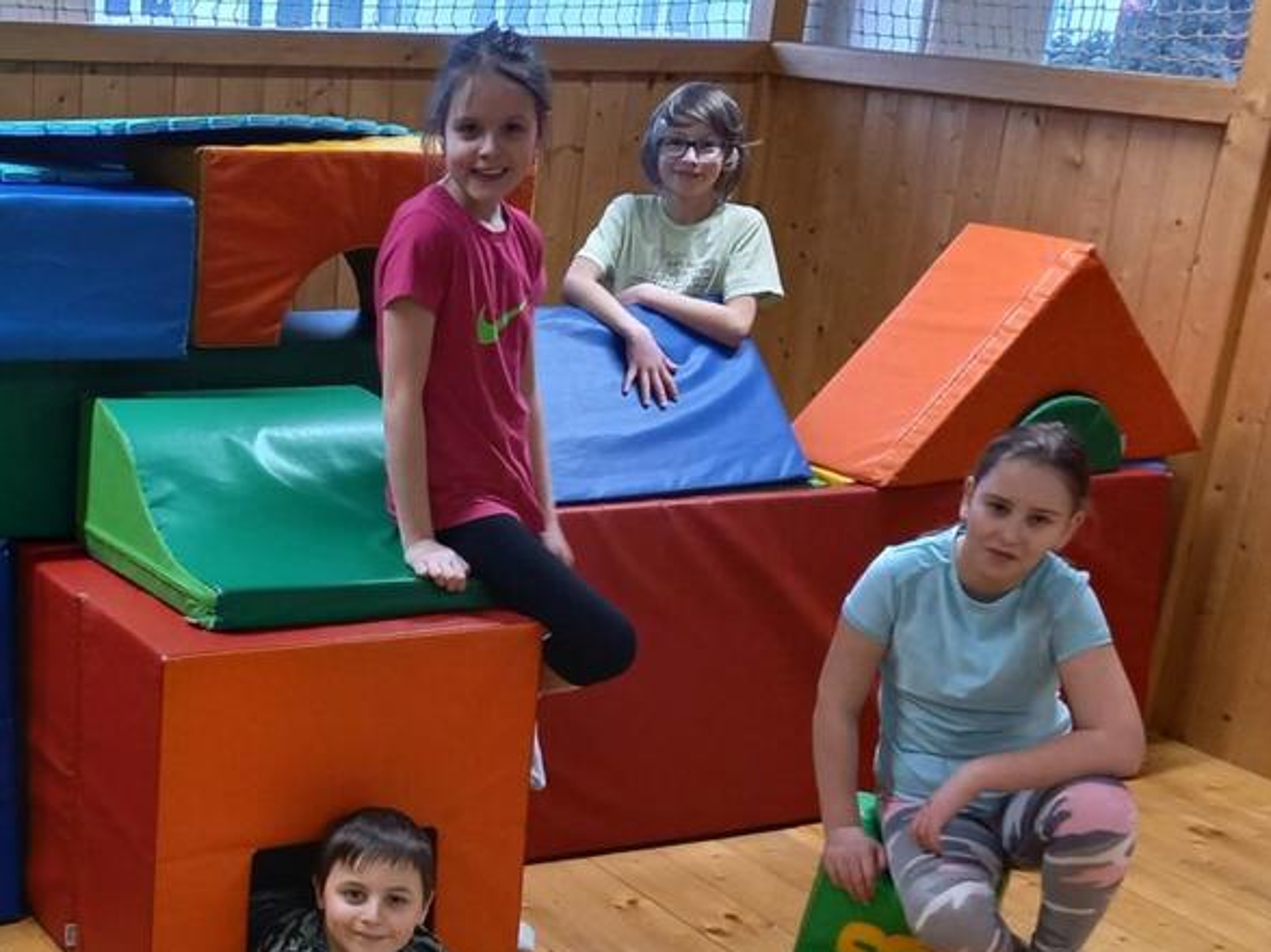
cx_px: 199
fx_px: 2092
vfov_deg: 25.2
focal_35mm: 57
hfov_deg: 32.6
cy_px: 766
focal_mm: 4.65
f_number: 1.8
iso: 200
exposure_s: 1/49
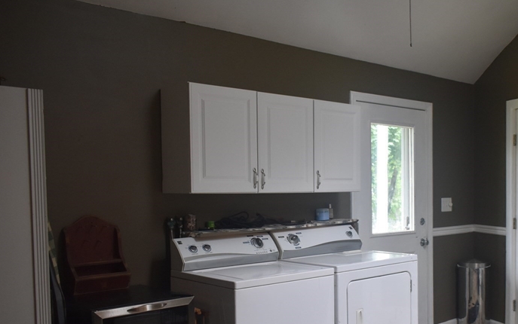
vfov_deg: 31.0
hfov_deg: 47.5
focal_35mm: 41
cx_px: 343
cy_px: 219
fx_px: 579
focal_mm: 18
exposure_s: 1/60
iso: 800
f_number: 3.5
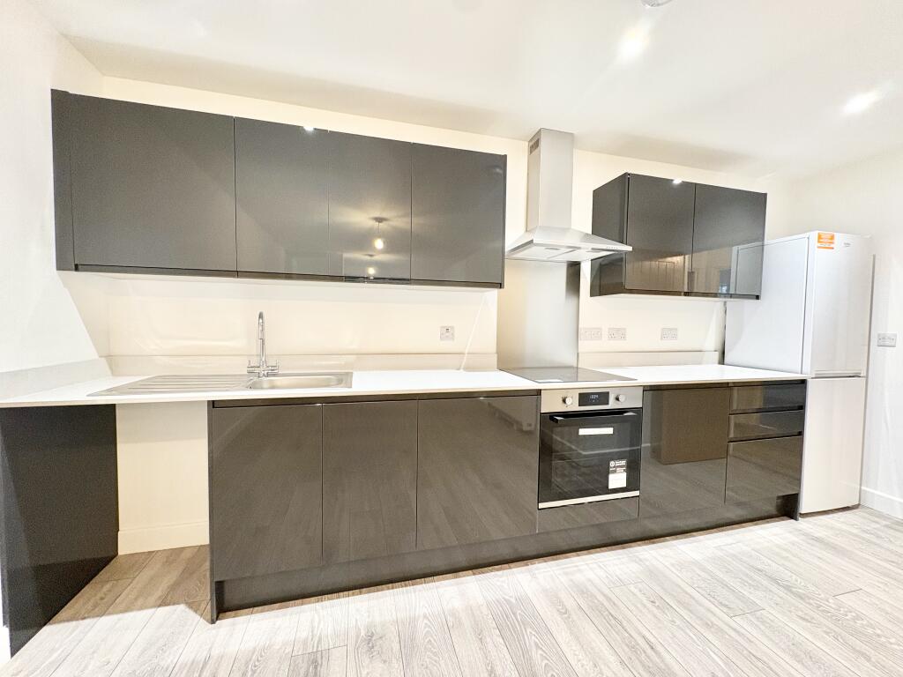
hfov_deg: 102.1
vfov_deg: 85.7
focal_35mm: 14
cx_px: 452
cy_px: 338
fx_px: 365
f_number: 2.2
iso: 250
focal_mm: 2.22
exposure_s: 1/50
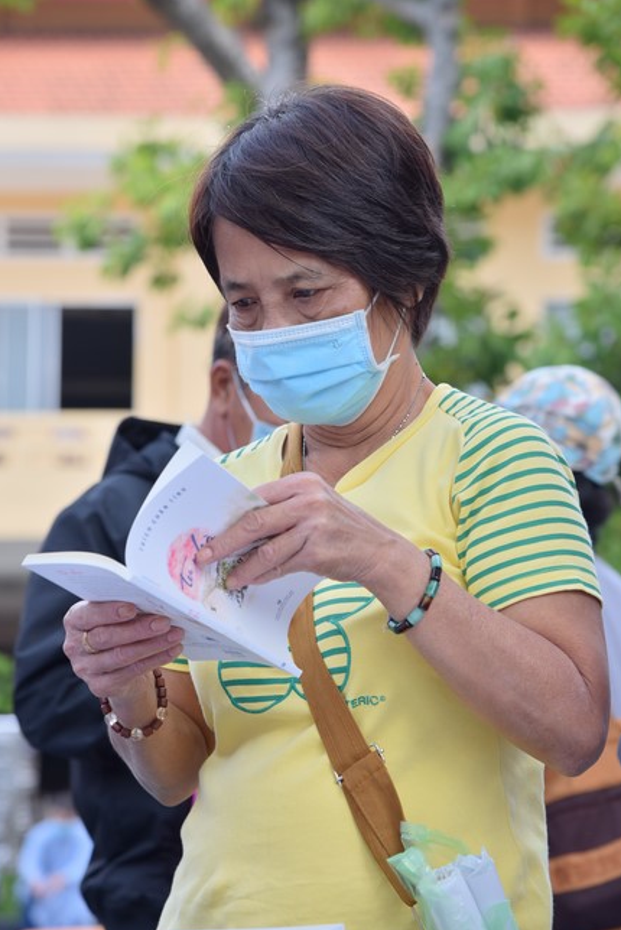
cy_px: 466
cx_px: 309
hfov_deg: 12.4
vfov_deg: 18.4
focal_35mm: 111
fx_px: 2869
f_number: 7.1
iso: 100
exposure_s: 1/125
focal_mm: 110
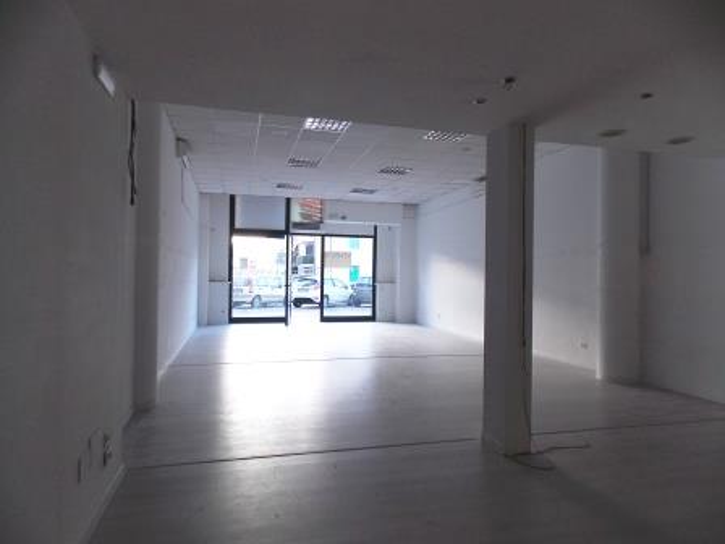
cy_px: 272
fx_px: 482
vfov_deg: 58.9
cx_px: 362
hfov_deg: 73.9
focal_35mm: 23
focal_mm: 4
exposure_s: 1/50
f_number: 3.1
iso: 80
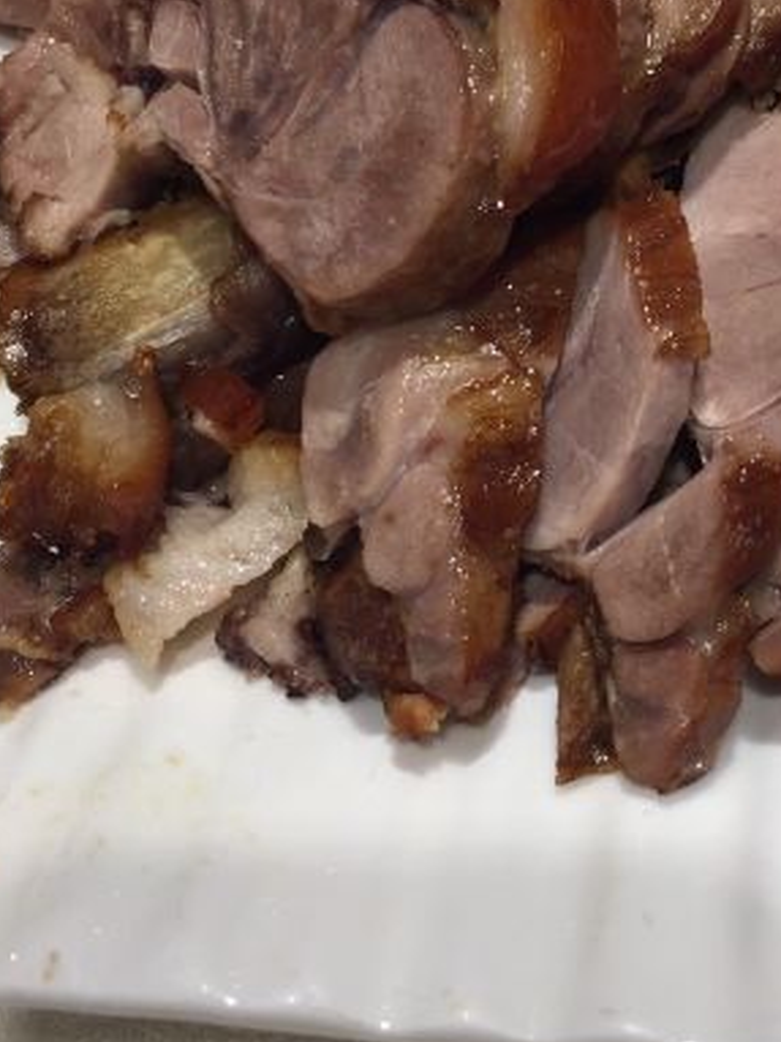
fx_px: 1595
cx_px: 595
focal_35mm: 53
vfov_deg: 35.7
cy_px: 326
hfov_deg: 27.1
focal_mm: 4.15
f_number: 2.2
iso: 50
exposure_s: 1/120
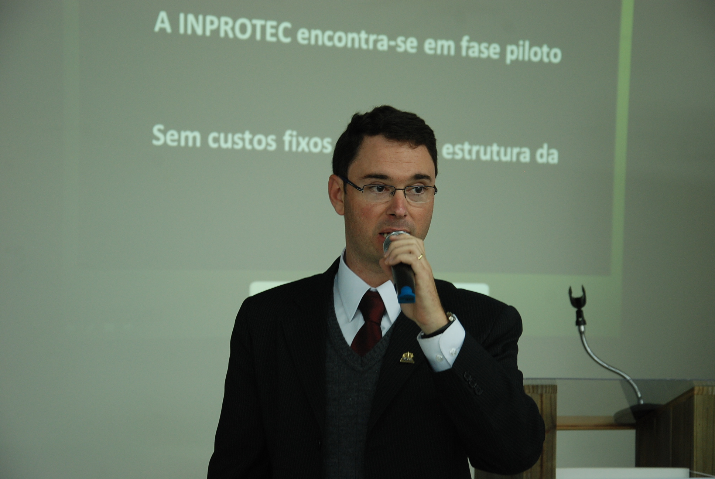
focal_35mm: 99
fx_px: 1969
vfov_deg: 13.9
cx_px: 358
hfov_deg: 20.6
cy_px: 240
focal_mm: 66
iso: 400
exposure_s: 1/20
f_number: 5.3
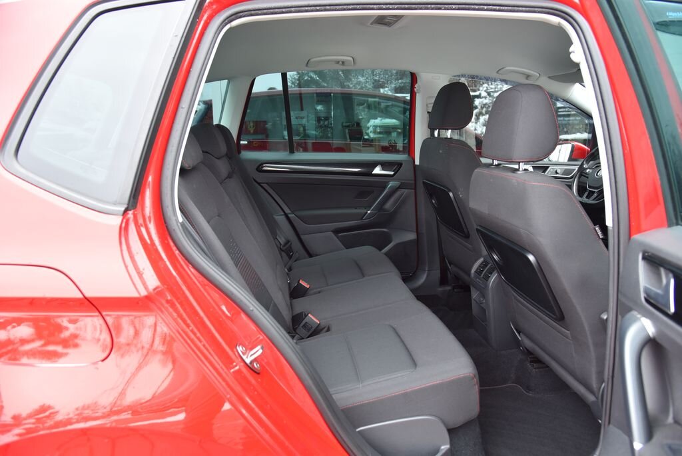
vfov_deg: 53.2
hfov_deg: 73.7
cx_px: 341
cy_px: 228
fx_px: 455
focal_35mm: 24
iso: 500
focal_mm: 24
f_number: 4.5
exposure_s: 1/80
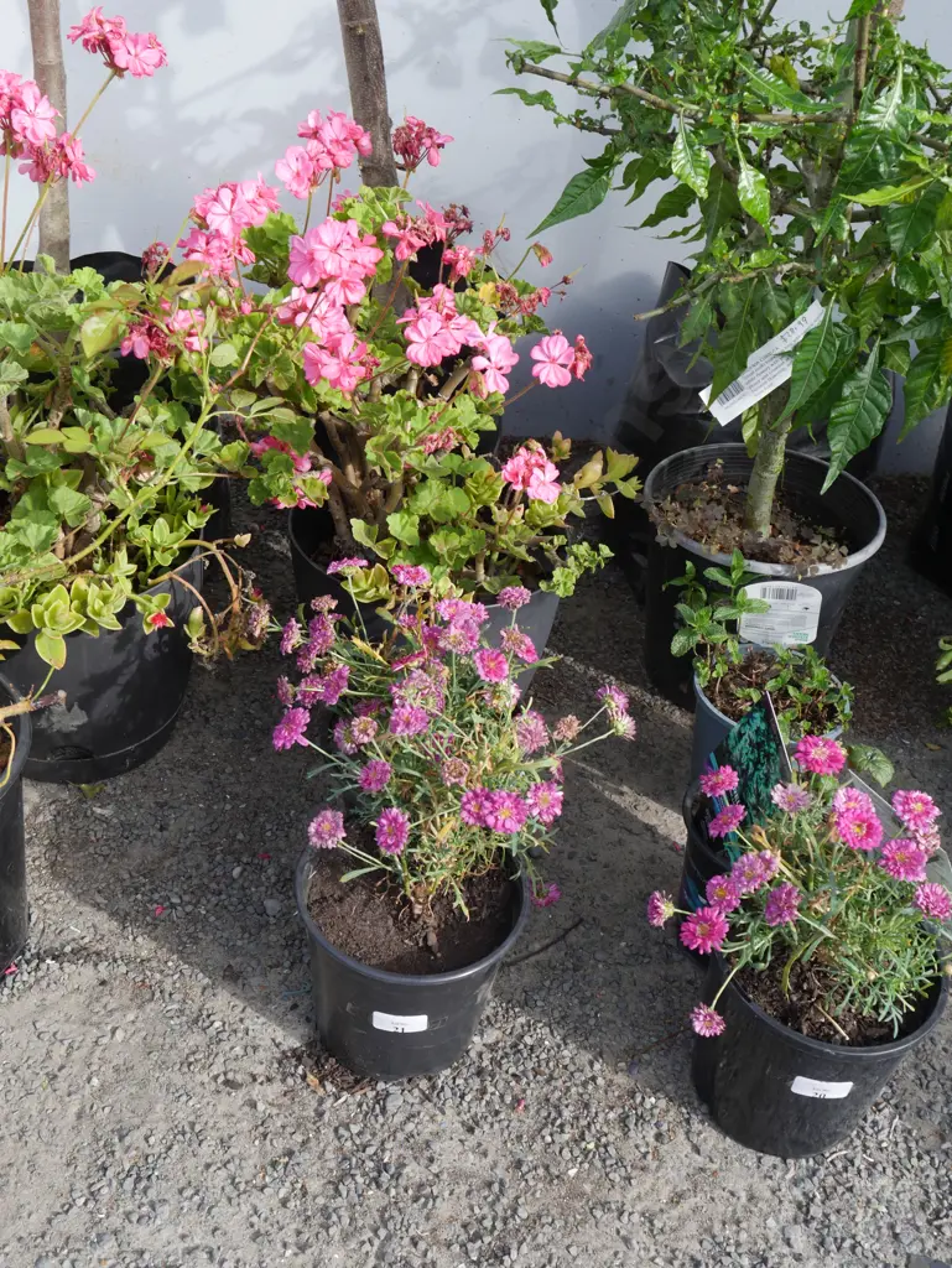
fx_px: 1319
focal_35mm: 36
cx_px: 476
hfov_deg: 39.7
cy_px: 634
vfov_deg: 51.3
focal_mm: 18
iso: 200
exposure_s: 1/200
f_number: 6.3
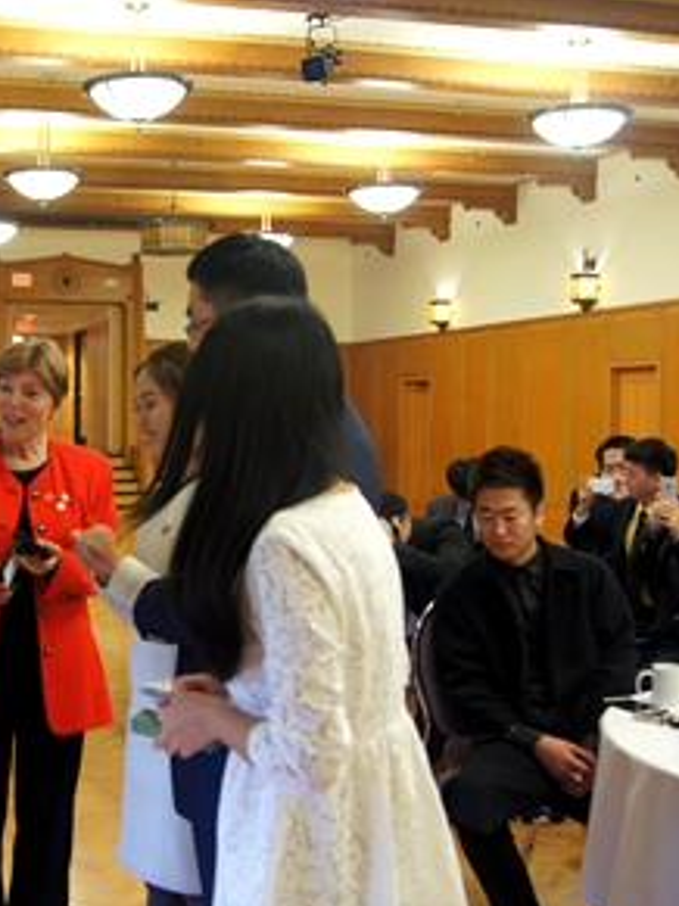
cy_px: 462
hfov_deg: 28.3
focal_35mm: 49
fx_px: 1282
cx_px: 40
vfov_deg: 38.9
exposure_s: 1/40
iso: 1600
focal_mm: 22
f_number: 4.5
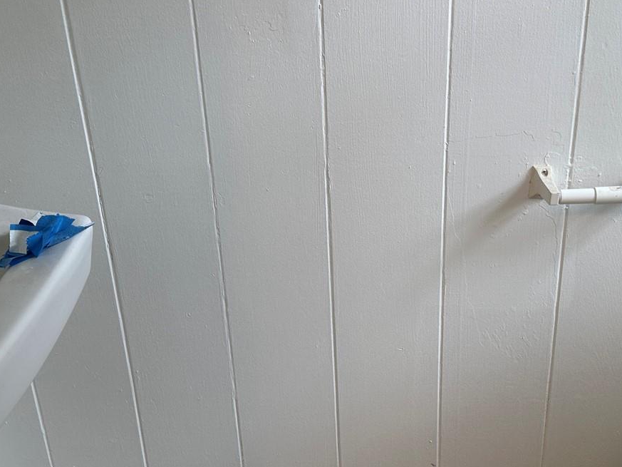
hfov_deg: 42.9
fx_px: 791
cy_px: 261
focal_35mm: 44
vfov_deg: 32.8
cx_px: 301
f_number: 1.78
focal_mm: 6.86
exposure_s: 1/120
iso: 80
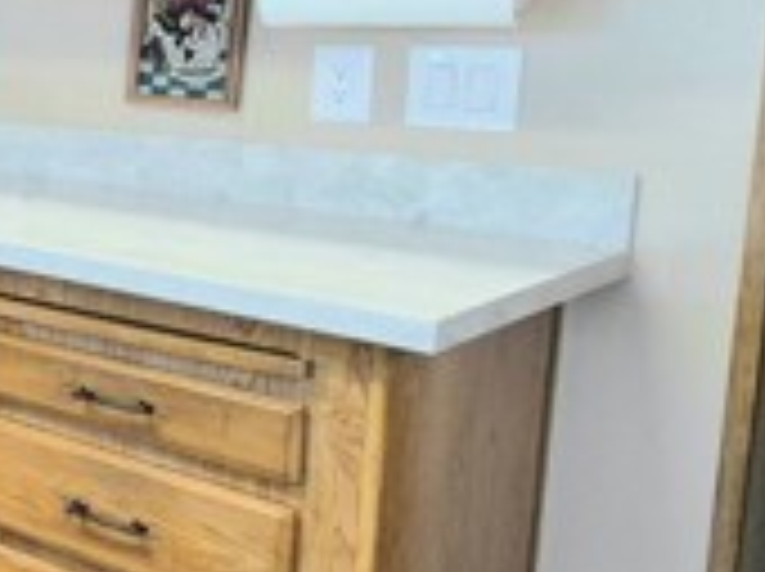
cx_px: -621
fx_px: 1081
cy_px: 95
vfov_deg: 28.8
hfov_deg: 22.2
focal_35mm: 49
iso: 64
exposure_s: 1/60.2
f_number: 2.2
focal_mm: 1.74
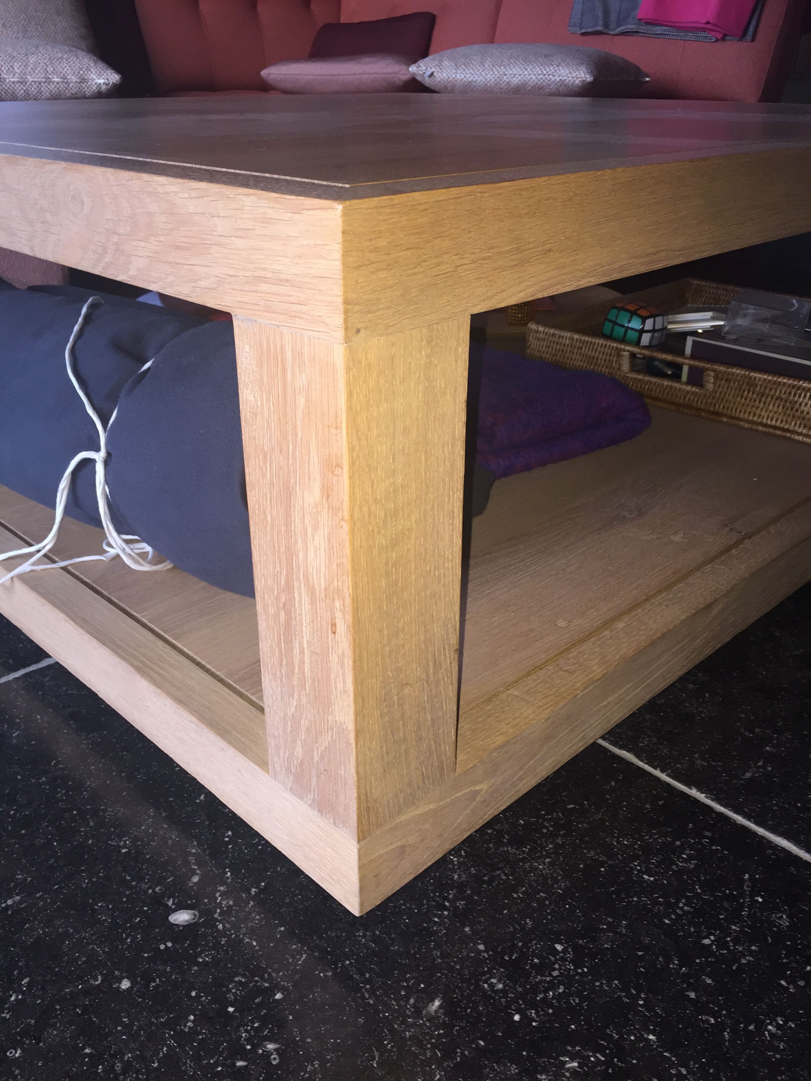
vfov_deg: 61.7
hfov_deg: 48.2
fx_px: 906
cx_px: 406
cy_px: 540
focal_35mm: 29
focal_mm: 4.15
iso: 80
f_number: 2.2
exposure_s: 1/33
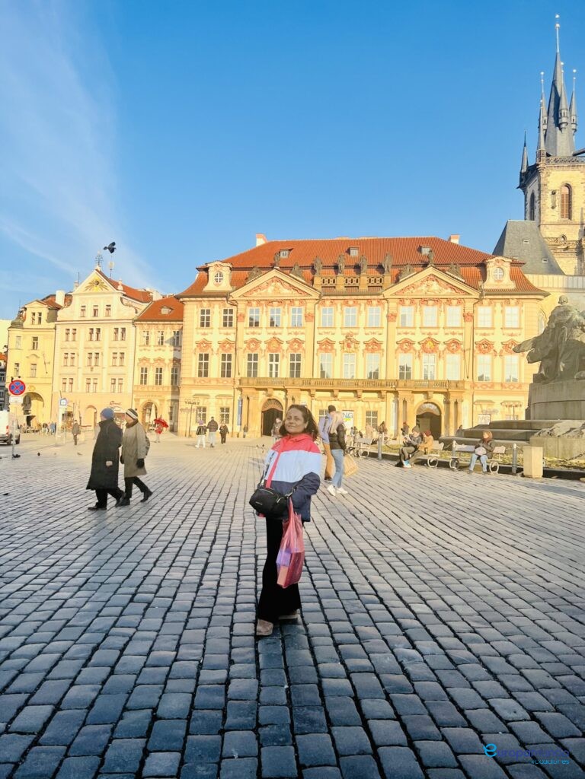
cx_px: 292
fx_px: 586
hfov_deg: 53.1
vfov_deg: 67.3
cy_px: 390
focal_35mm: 26
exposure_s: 1/3257
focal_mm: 5.7
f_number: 1.5
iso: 50
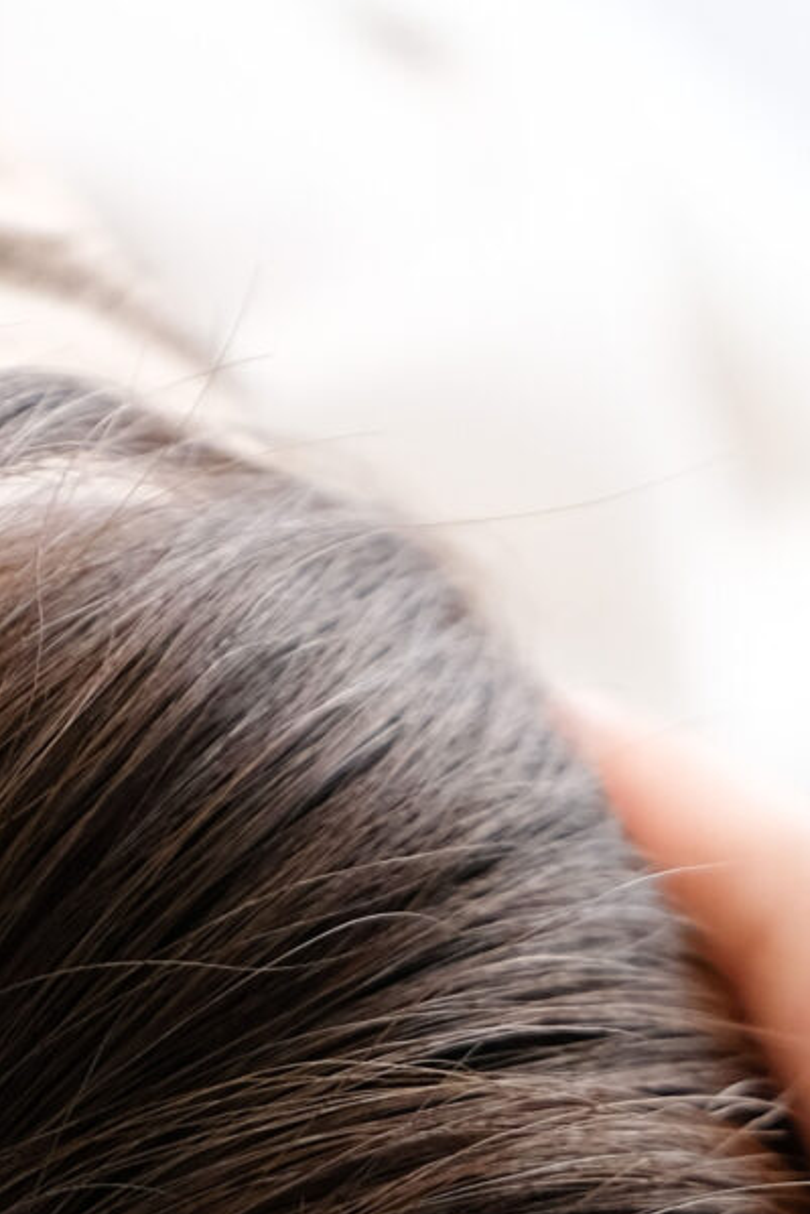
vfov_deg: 6.7
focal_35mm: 304
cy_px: 1868
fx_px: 10253
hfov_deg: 4.5
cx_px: -7
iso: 640
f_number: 2.8
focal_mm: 47
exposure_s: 1/80
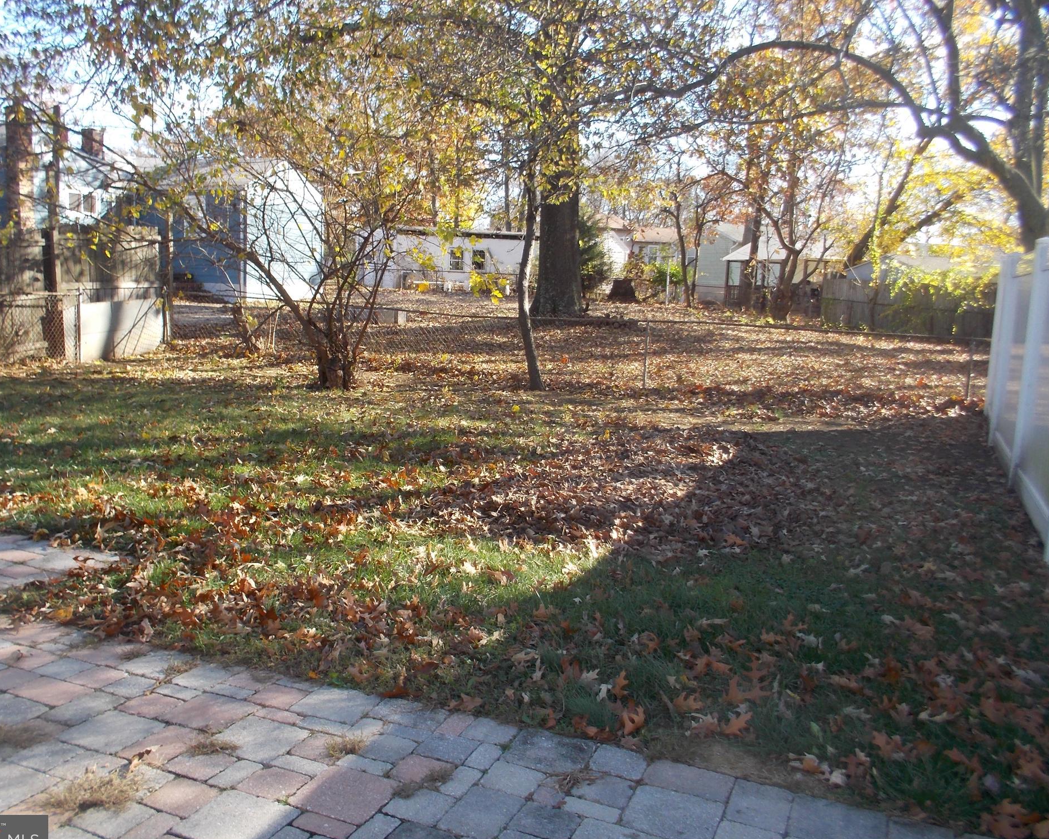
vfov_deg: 47.1
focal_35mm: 31
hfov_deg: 57.1
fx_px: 962
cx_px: 482
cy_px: 430
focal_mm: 4.1
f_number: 3.3
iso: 80
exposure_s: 1/160
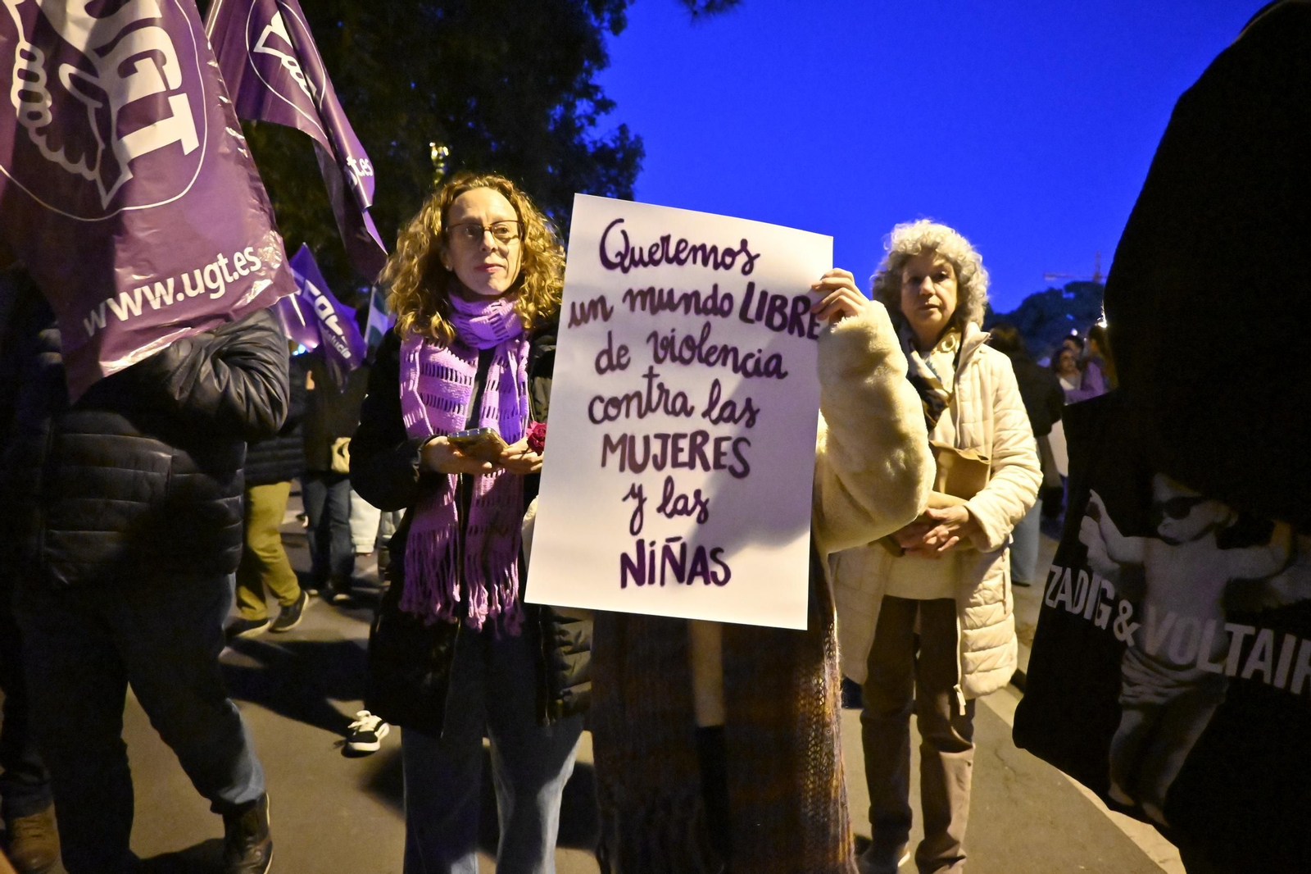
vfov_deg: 53.1
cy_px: 437
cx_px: 656
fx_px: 874
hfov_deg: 73.8
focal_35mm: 24
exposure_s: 1/160
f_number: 3.5
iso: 8000
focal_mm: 16
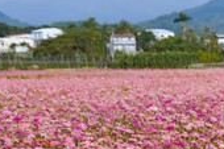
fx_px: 746
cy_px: 146
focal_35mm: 120
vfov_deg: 11.3
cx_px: 398
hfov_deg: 15.0
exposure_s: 1/2500
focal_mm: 24
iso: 100
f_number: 2.8
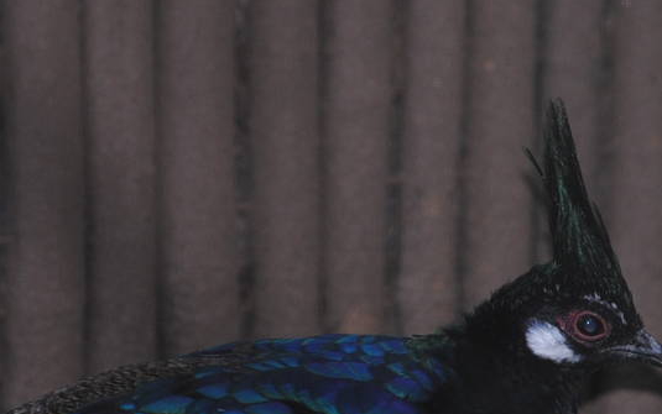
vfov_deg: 2.1
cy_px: 511
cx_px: 374
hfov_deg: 3.4
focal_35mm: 618
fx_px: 11147
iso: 200
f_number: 4.8
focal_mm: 135
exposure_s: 1/60
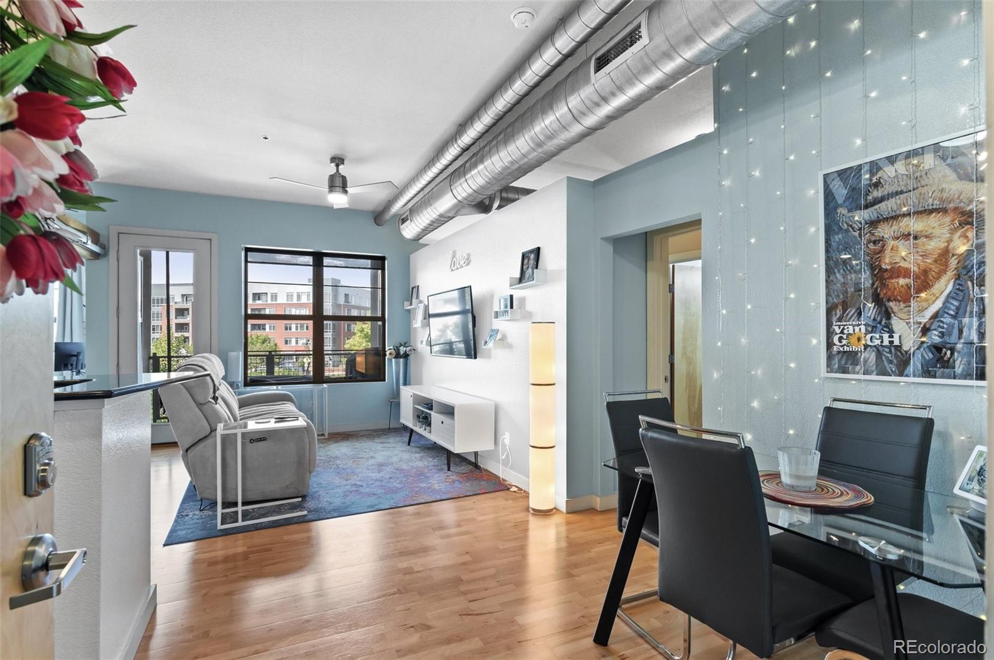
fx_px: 469
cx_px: 497
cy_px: 330
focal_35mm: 17
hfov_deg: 93.3
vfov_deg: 70.3
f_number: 8
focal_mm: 17
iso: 500
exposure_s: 1/15
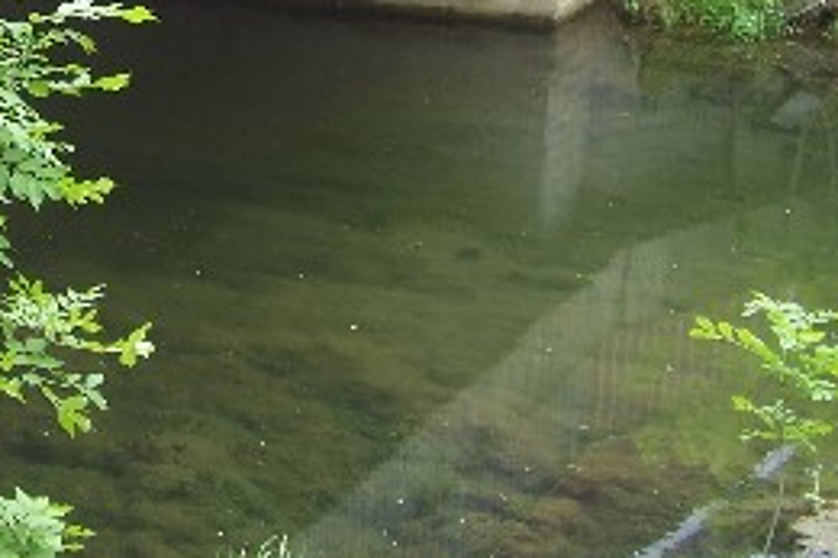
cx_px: -74
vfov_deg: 17.4
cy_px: 39
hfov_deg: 24.6
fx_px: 1791
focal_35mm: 77
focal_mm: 5.6
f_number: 2.7
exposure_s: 1/180
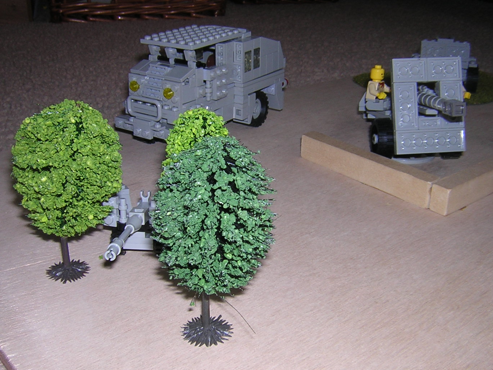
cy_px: 201
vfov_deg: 34.3
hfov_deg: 44.7
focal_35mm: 42
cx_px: 271
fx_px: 598
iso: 100
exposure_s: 1/60.1
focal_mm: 4.7
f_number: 5.2
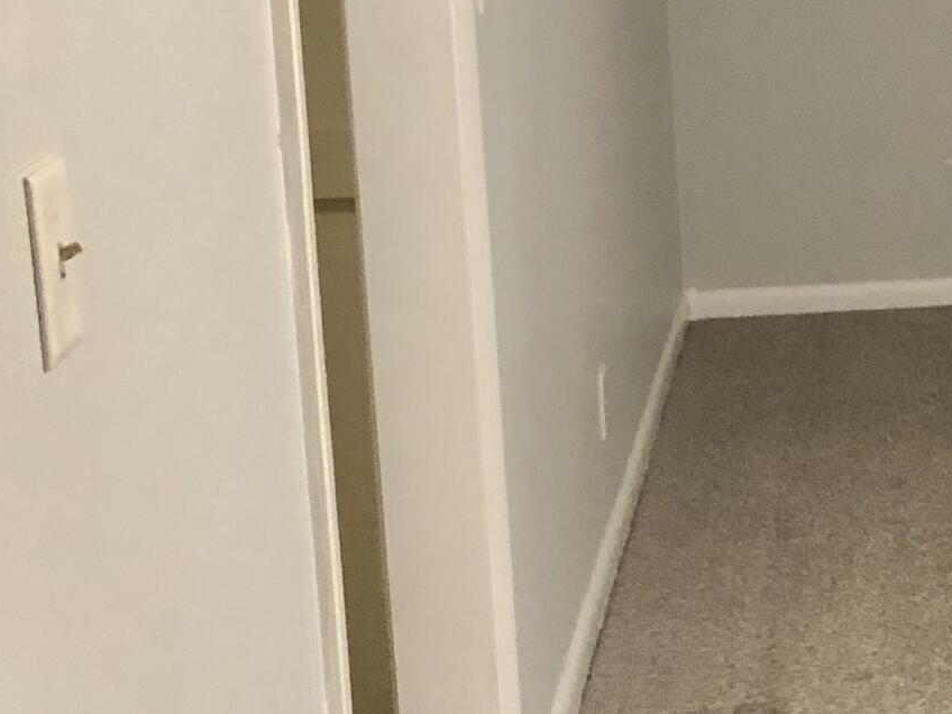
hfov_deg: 17.3
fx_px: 2723
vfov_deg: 14.9
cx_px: 1553
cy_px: 266
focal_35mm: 99
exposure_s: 1/15
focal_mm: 3.99
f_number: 1.8
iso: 64
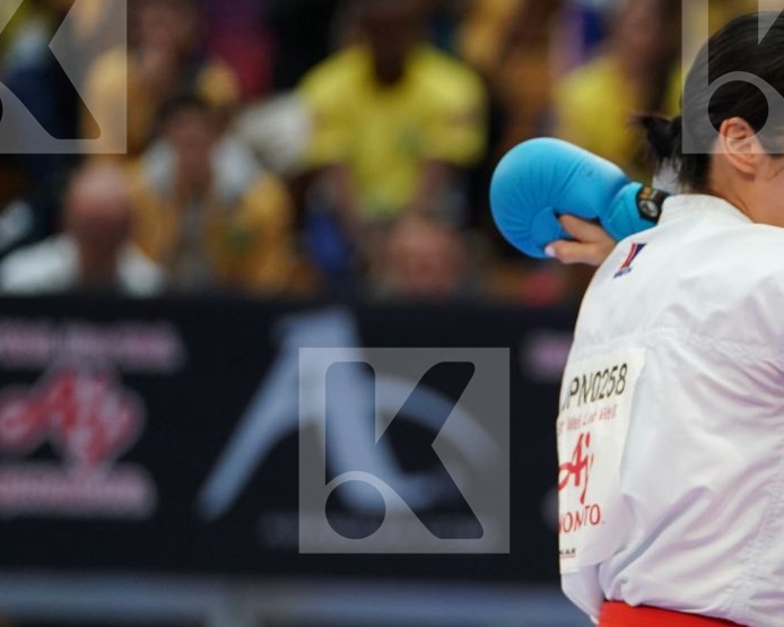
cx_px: 787
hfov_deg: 5.0
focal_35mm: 387
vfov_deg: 4.0
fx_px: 8978
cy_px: 451
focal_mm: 159
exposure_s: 1/1000
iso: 1600
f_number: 2.8
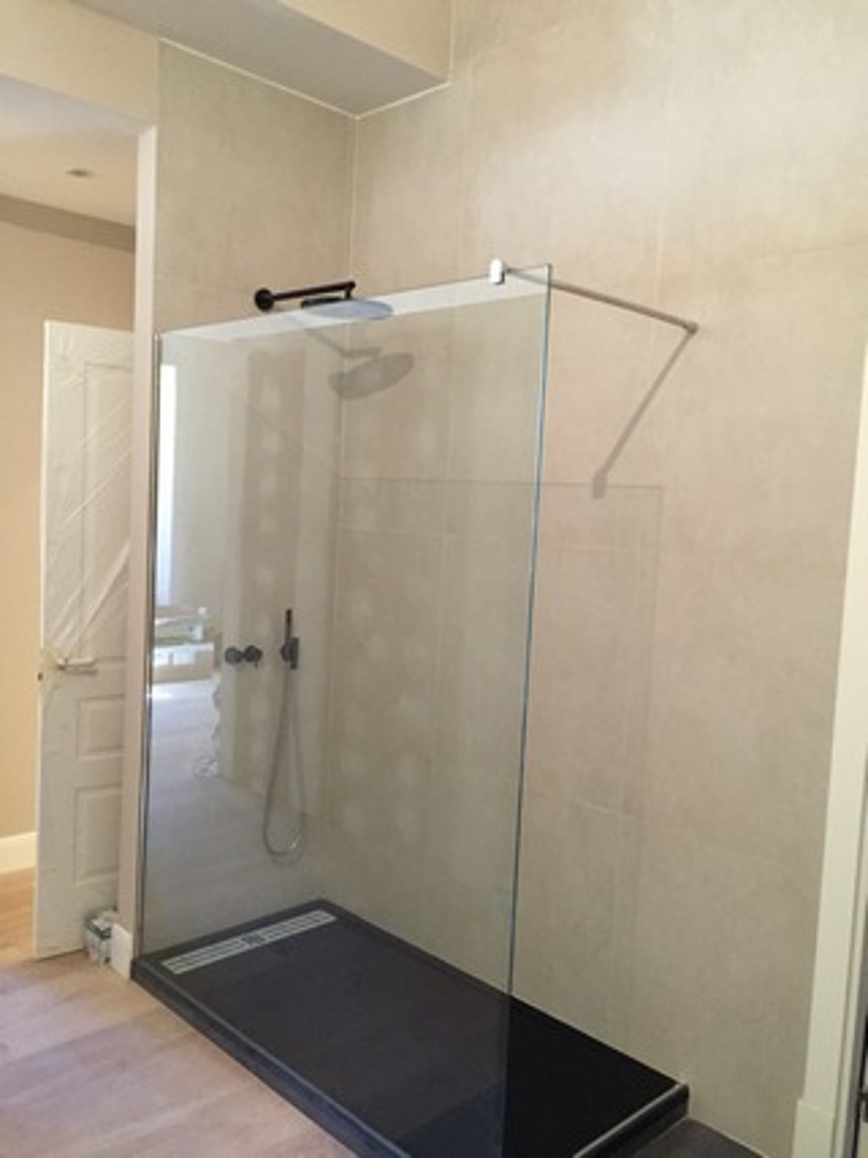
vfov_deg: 61.7
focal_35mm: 29
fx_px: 970
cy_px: 579
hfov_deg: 48.2
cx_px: 434
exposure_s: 1/25
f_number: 2.2
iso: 250
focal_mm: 4.15
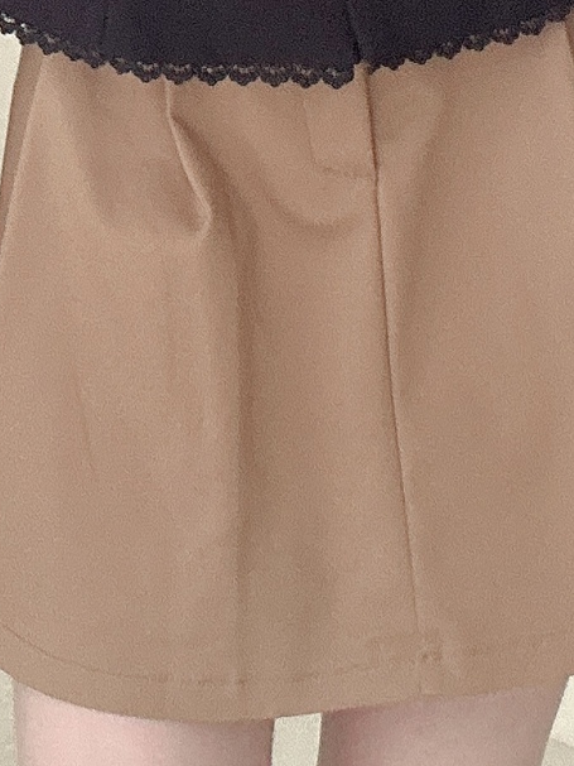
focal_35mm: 91
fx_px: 2013
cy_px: -213
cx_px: 269
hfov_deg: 16.2
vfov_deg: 19.9
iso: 160
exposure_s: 1/60
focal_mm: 2.69
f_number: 1.9
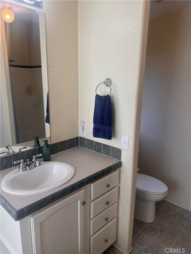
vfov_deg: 67.3
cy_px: 127
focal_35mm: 26
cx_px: 96
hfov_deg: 53.1
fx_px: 191
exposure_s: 1/120
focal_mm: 5.7
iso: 40
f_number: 1.5
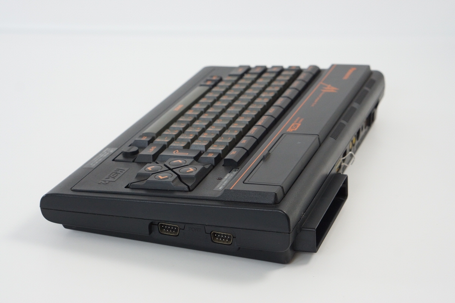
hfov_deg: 27.0
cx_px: 228
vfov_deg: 18.2
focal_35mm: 75
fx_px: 948
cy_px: 152
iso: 800
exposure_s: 1/80
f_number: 6.3
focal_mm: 50
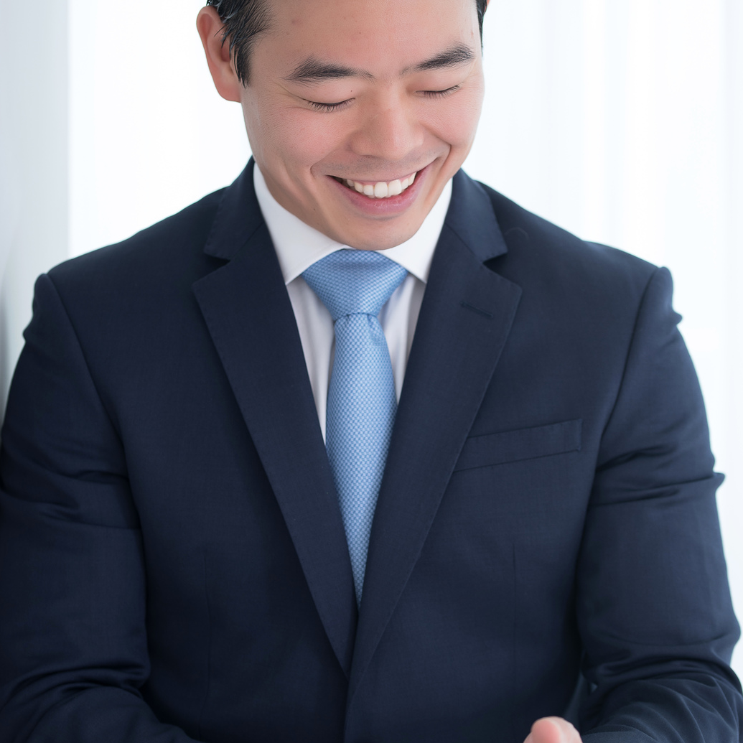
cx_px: 332
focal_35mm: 155
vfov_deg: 11.3
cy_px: 370
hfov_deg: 11.3
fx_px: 3764
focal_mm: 105
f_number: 4.5
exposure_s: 1/125
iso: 160
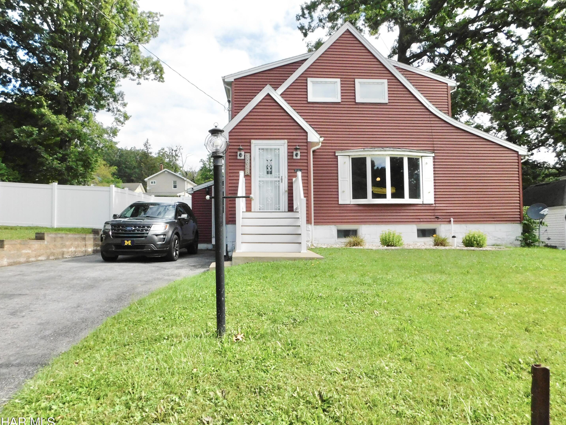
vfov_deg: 56.8
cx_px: 286
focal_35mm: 24
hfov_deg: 71.6
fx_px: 392
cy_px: 221
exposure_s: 1/800
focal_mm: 4
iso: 400
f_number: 6
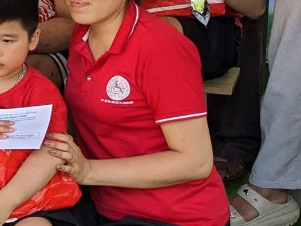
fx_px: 1157
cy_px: -65
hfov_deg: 13.6
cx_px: -207
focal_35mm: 133
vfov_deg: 10.9
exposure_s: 1/204
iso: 44
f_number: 1.73
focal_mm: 4.38
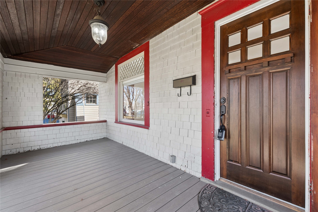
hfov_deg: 100.4
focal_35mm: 15
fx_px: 132
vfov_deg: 77.3
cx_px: 159
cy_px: 106
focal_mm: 10
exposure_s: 1/60
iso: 100
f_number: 6.3
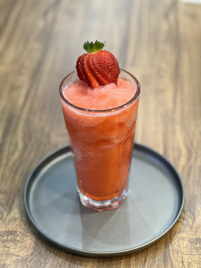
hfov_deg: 19.1
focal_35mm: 77
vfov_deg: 25.3
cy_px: 134
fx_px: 596
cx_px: 100
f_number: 2.8
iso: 320
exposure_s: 1/33
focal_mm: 9
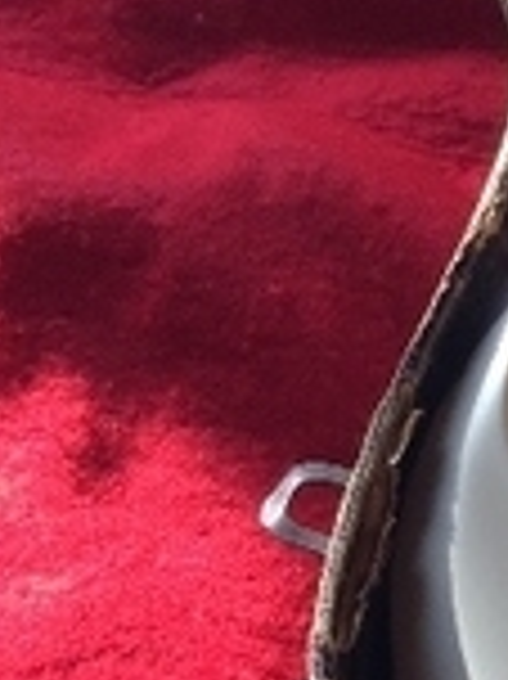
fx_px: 3018
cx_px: 1299
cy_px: 617
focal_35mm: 154
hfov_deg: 8.6
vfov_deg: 12.7
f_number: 2.2
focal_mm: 4.15
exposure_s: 1/216
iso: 32
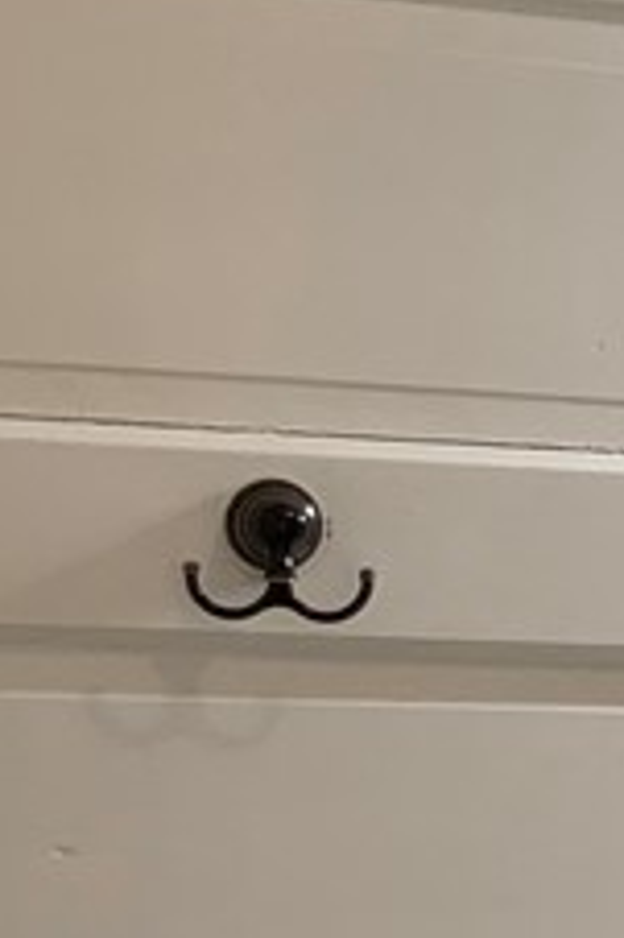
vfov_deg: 15.0
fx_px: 3541
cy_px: 814
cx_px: 1550
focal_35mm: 136
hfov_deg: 9.0
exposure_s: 1/60
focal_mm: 3
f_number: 1.8
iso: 50
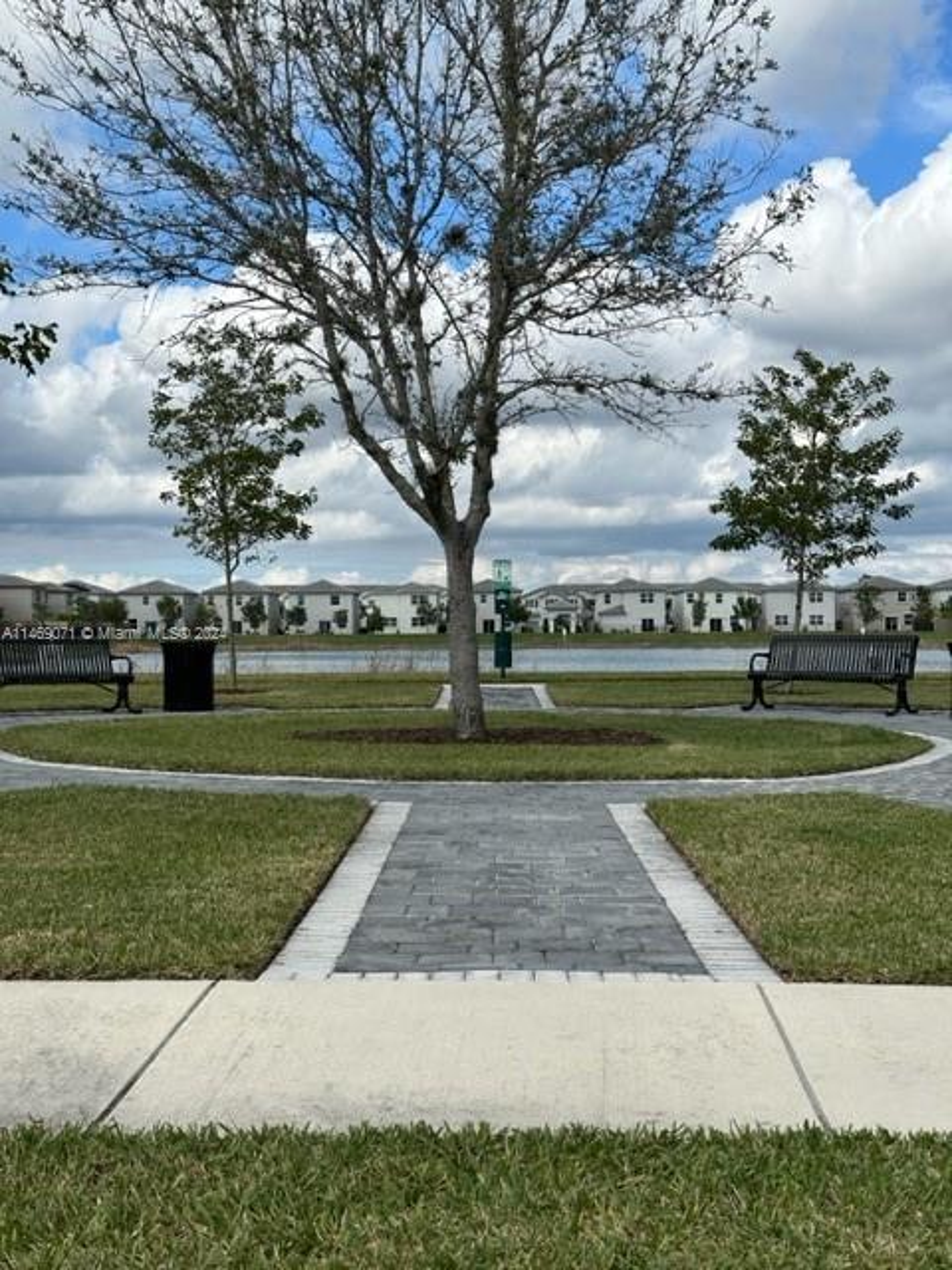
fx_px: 1760
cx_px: 476
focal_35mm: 48
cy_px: 635
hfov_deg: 30.3
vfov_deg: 39.7
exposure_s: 1/5556
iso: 64
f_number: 1.78
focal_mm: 6.86
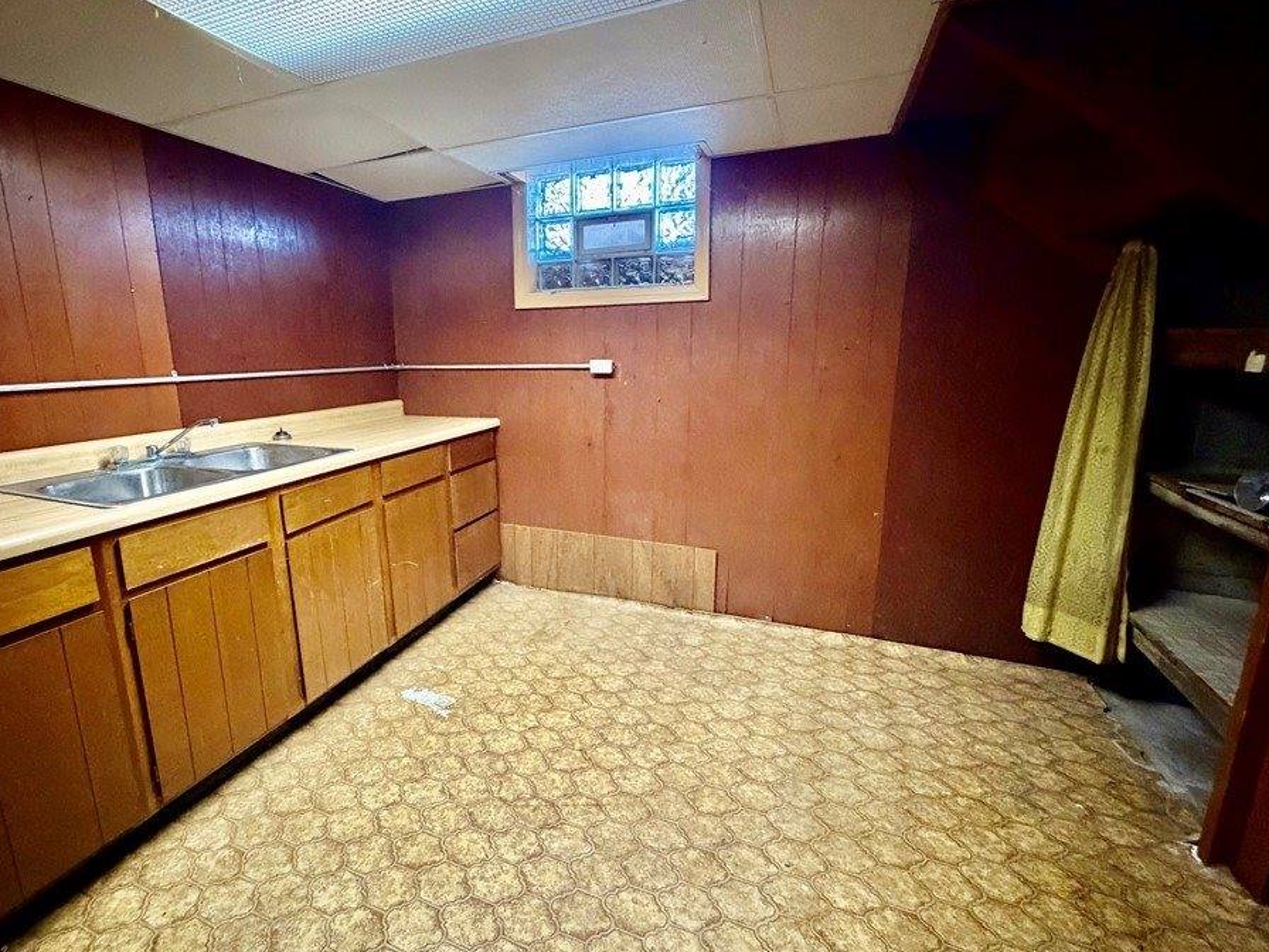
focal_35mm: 16
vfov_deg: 78.1
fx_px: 587
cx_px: 578
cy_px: 460
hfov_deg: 94.3
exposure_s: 1/60
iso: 800
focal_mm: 2.22
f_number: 2.2
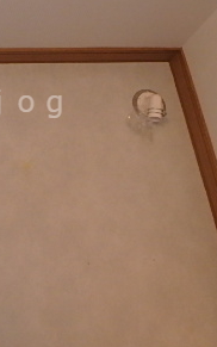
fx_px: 463
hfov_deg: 24.8
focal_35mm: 49
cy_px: 104
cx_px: -13
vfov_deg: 40.3
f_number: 3.5
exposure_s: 1/30
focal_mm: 3.7
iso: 400
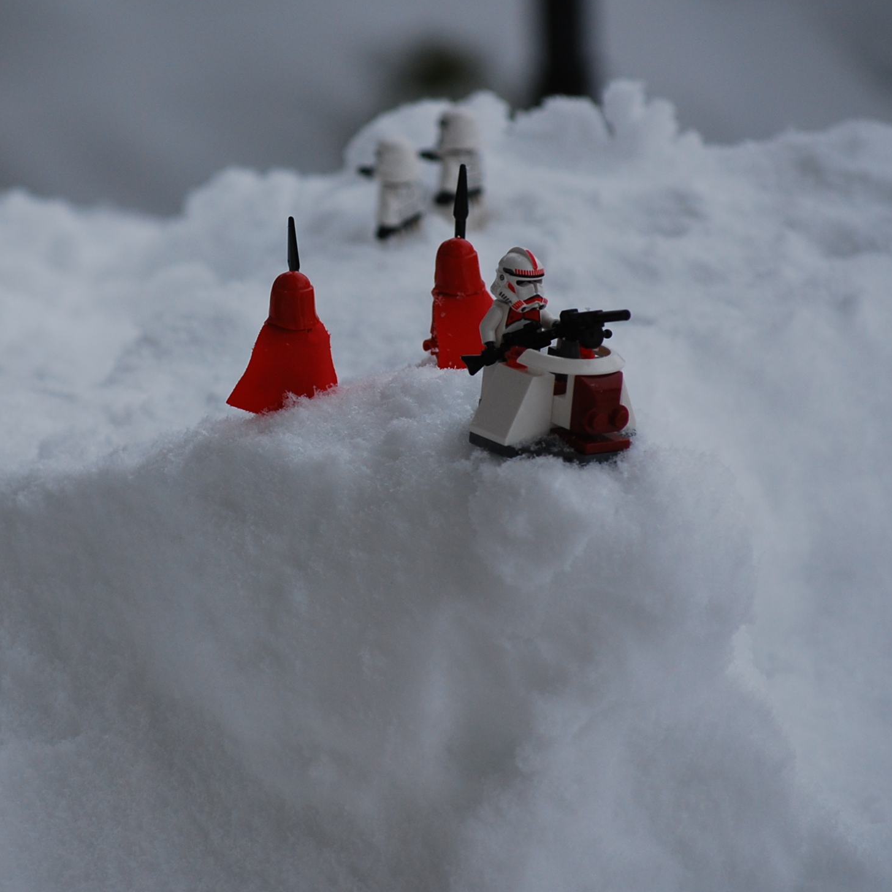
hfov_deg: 5.9
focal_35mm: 295
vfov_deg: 5.9
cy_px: 355
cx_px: 249
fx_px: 8600
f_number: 4.8
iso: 200
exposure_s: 1/320
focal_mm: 116
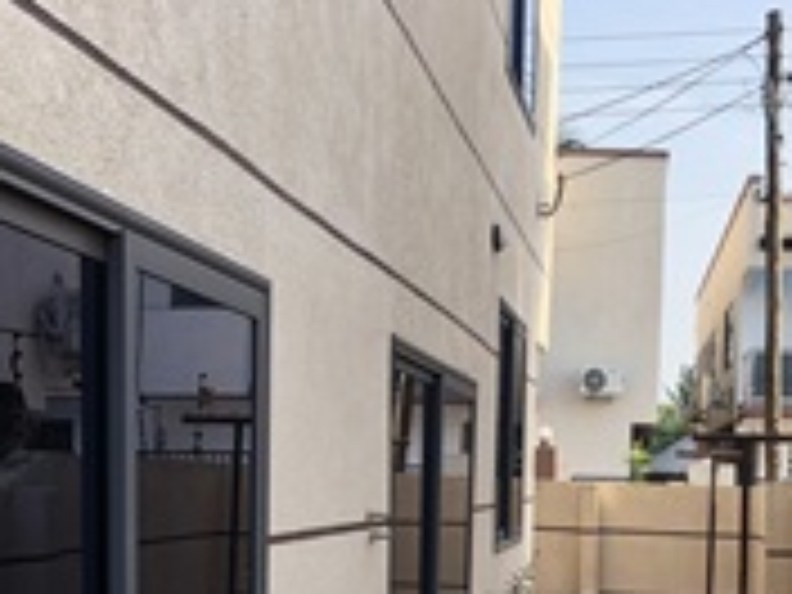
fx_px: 1464
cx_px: 605
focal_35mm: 64
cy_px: 648
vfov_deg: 21.8
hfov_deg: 29.7
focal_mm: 3.99
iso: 20
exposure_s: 1/371
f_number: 1.8
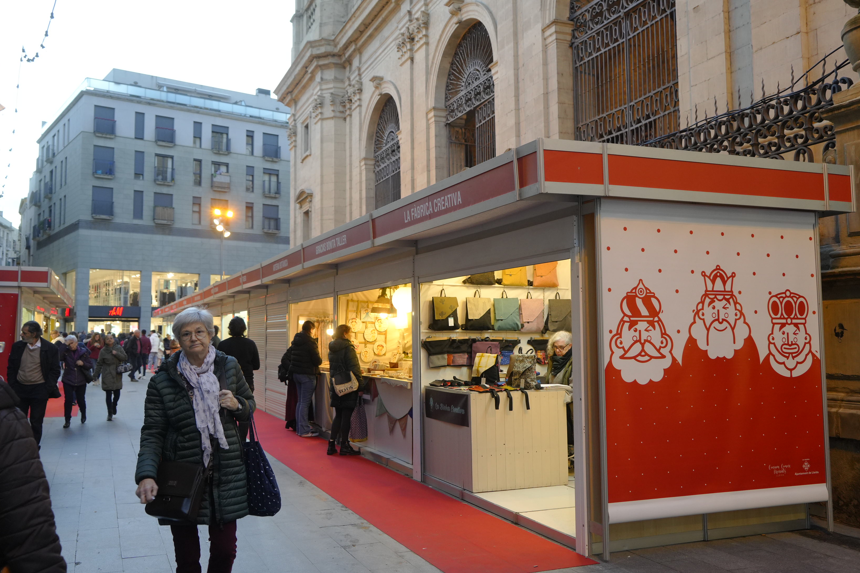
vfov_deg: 41.1
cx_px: 405
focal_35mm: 32
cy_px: 285
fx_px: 764
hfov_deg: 58.7
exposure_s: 1/100
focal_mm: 30
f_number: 4
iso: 1250
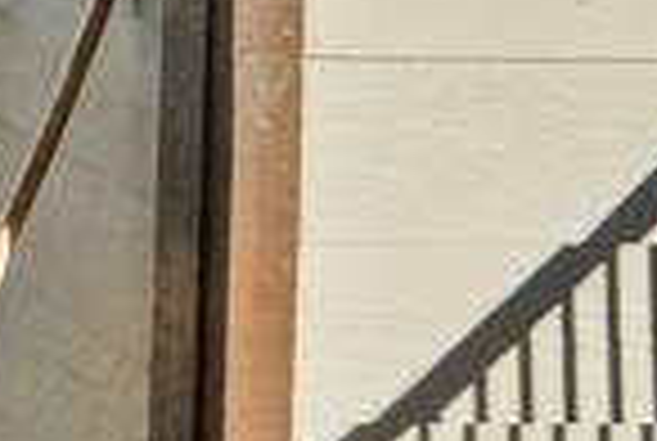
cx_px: -756
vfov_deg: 17.5
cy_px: -227
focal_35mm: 70
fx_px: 1280
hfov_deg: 17.3
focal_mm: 16
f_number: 11
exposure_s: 1/800
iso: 500
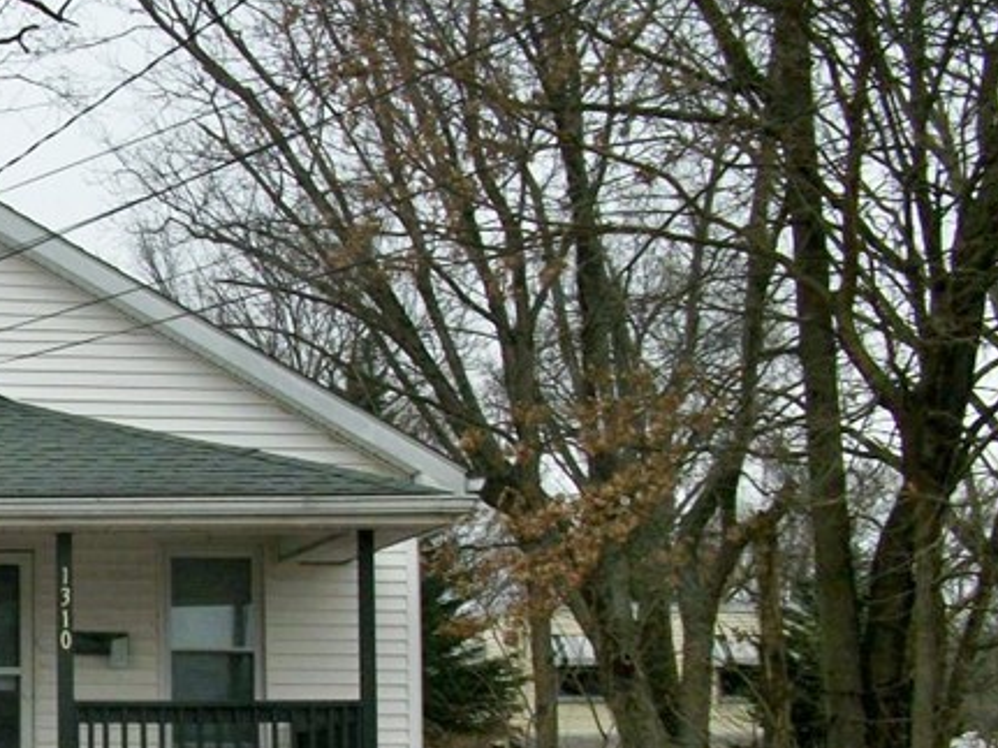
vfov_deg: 18.9
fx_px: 2191
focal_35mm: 76
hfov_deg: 23.6
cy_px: 711
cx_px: -181
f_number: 8.8
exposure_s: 1/125
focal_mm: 5.7
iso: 80
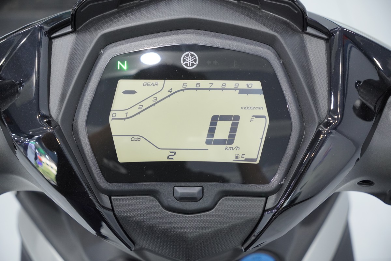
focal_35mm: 57
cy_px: 130
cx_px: 196
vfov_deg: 23.6
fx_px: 624
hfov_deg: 34.8
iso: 1250
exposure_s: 1/50
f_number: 4
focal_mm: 38.3
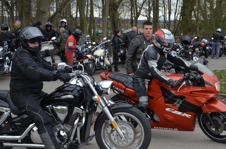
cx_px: 113
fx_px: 357
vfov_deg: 23.7
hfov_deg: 35.1
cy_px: 74
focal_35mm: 57
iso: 1600
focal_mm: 38
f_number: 10
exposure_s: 1/400
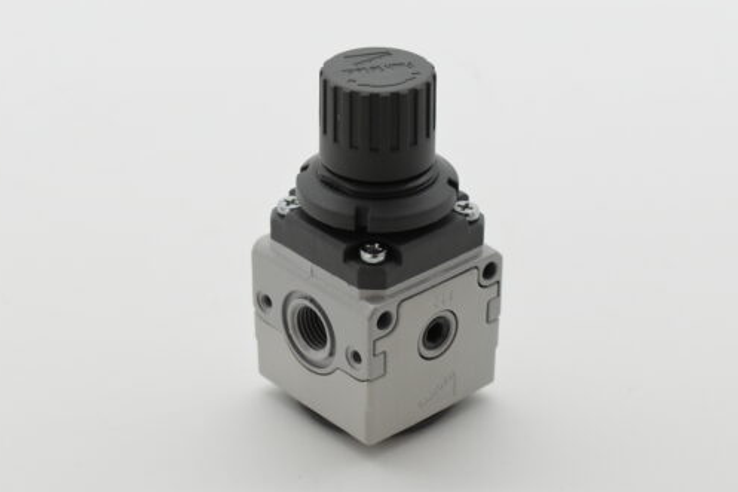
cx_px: 376
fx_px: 2041
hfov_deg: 20.5
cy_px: 245
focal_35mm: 100
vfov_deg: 13.7
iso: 1600
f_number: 8
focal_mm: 55
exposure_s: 1/1250
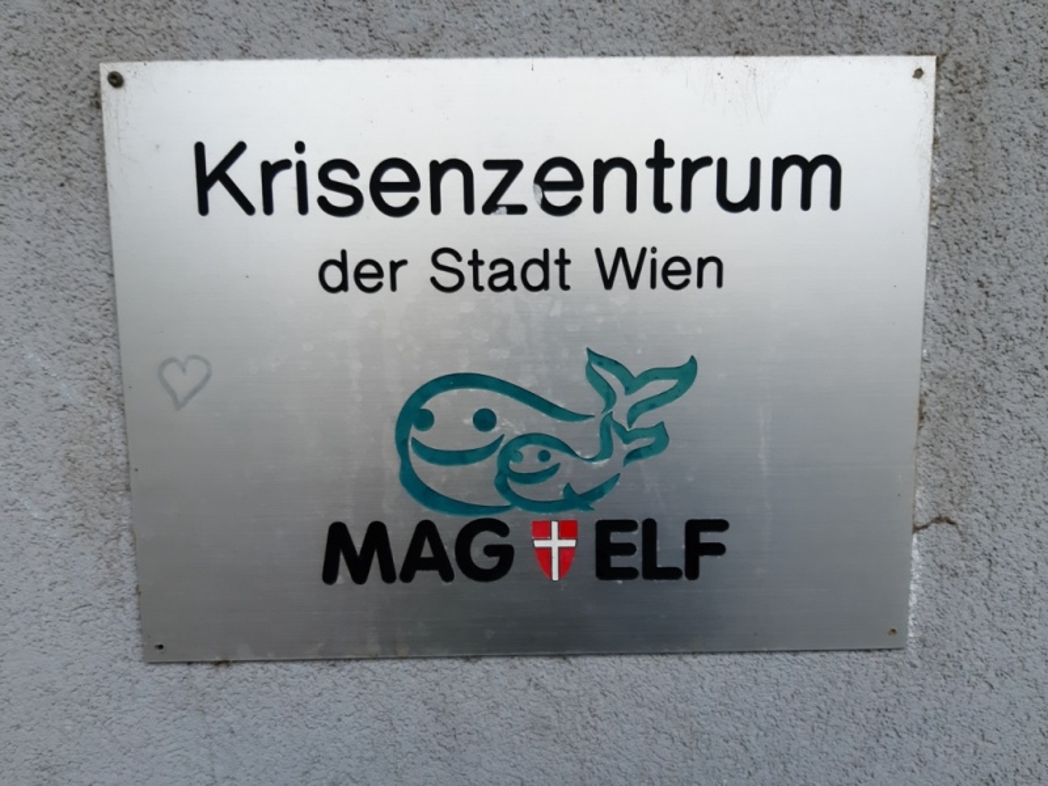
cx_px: 524
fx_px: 817
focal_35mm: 27
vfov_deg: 51.4
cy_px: 393
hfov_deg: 65.3
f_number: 1.7
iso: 80
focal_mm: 3.93
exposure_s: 1/100
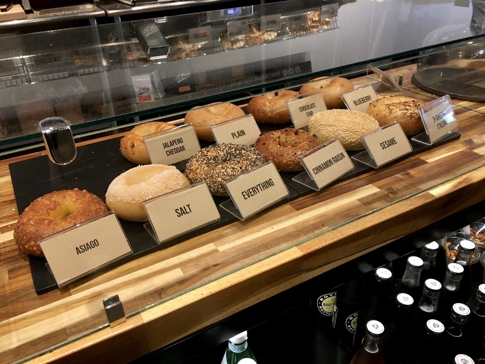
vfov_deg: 48.2
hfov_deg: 61.7
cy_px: 182
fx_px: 406
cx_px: 242
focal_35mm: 29
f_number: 2.2
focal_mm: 4.15
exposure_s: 1/30
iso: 100
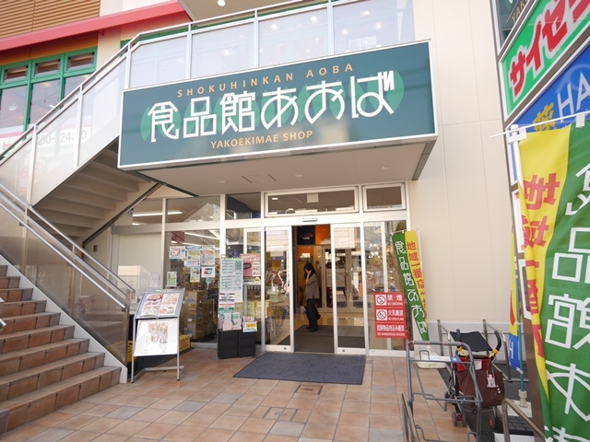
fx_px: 341
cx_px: 295
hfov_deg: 81.7
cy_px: 221
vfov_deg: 66.0
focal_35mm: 20
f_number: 4.5
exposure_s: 1/160
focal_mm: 10
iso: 160
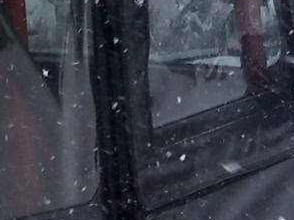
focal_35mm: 243
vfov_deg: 5.9
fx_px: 2063
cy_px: 528
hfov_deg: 8.0
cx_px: -143
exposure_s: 1/320
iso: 80
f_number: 3.5
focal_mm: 6.2
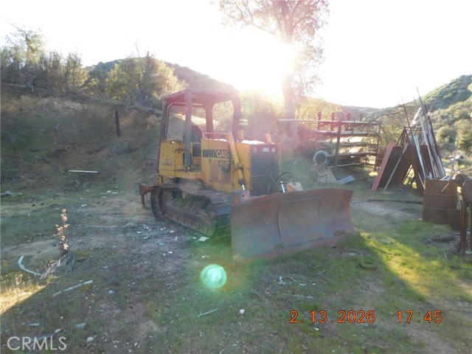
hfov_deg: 73.9
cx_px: 236
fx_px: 314
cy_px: 177
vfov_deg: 58.9
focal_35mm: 23
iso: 125
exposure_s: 1/200
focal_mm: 4
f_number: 3
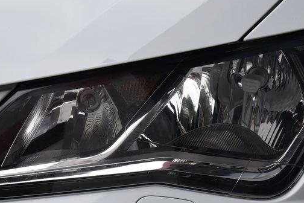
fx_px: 2060
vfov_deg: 5.6
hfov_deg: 8.4
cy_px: 94
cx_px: 127
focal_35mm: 244
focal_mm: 120
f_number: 9
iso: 500
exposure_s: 1/320
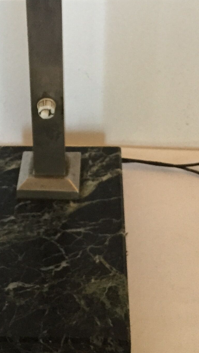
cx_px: 55
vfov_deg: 27.1
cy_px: 53
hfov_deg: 15.8
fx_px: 713
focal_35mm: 76
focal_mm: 4.15
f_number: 2.2
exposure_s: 1/30
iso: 125
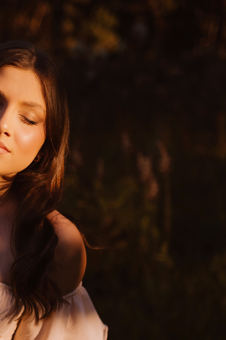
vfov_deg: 24.0
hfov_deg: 15.9
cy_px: 242
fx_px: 792
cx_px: 0
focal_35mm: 84
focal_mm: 35
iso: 125
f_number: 1.8
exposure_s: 1/2500
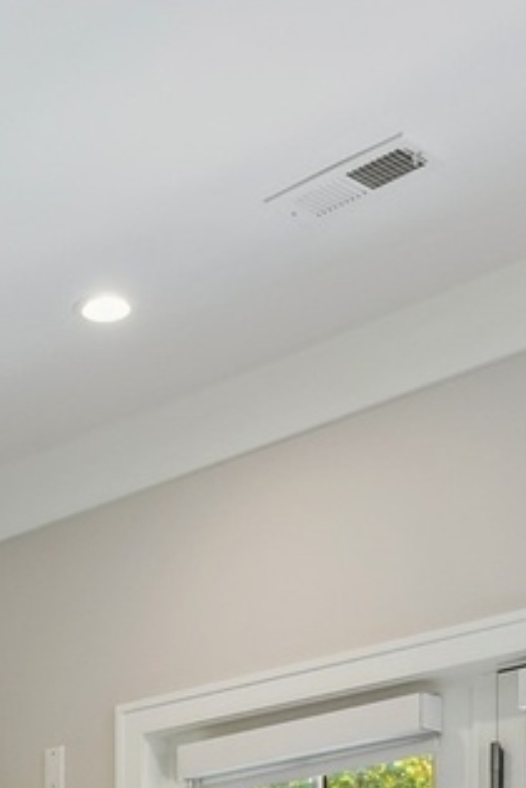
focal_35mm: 87
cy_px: 1157
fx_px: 1905
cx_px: -103
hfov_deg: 15.2
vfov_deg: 20.3
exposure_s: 1/20
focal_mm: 17
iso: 400
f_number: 8
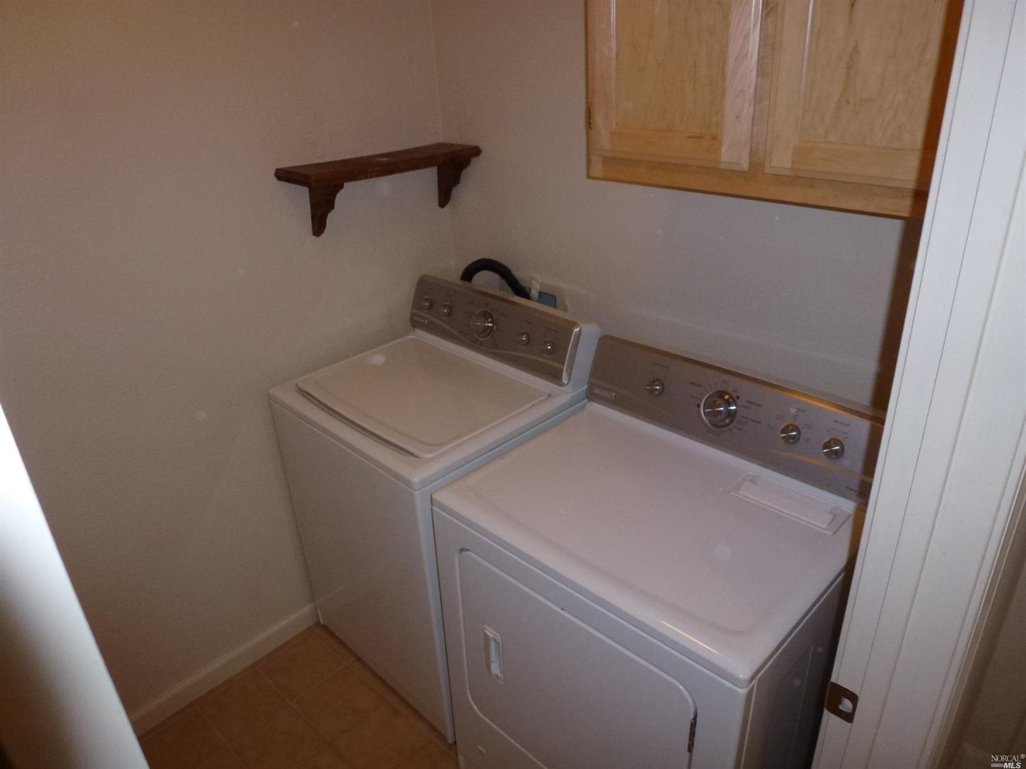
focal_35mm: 24
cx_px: 513
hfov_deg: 71.6
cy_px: 384
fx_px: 711
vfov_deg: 56.8
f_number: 3.3
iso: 200
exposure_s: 1/60
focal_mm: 4.3
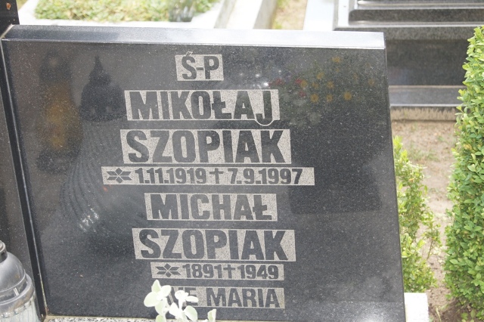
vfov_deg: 18.2
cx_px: 242
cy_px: 161
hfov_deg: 27.0
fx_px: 1008
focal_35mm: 75
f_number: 5.6
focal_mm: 50
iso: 200
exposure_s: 1/125
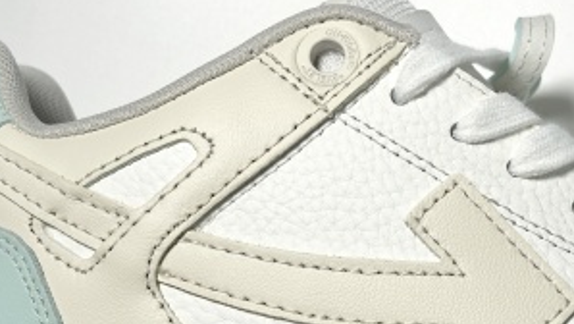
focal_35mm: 79
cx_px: 424
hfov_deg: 26.5
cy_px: 258
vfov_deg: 15.2
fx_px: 1203
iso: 50
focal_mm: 6.98
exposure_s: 1/476
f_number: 2
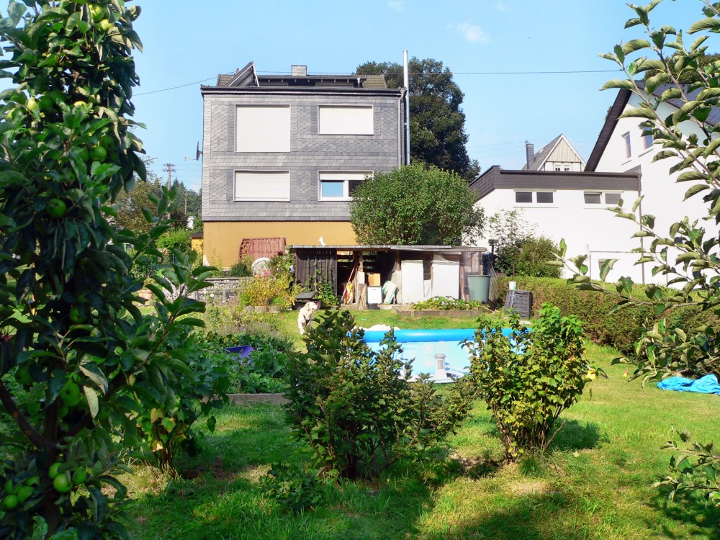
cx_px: 360
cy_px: 270
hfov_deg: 51.4
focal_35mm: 36
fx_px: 749
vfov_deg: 39.7
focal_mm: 6
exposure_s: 1/250
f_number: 4
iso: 80
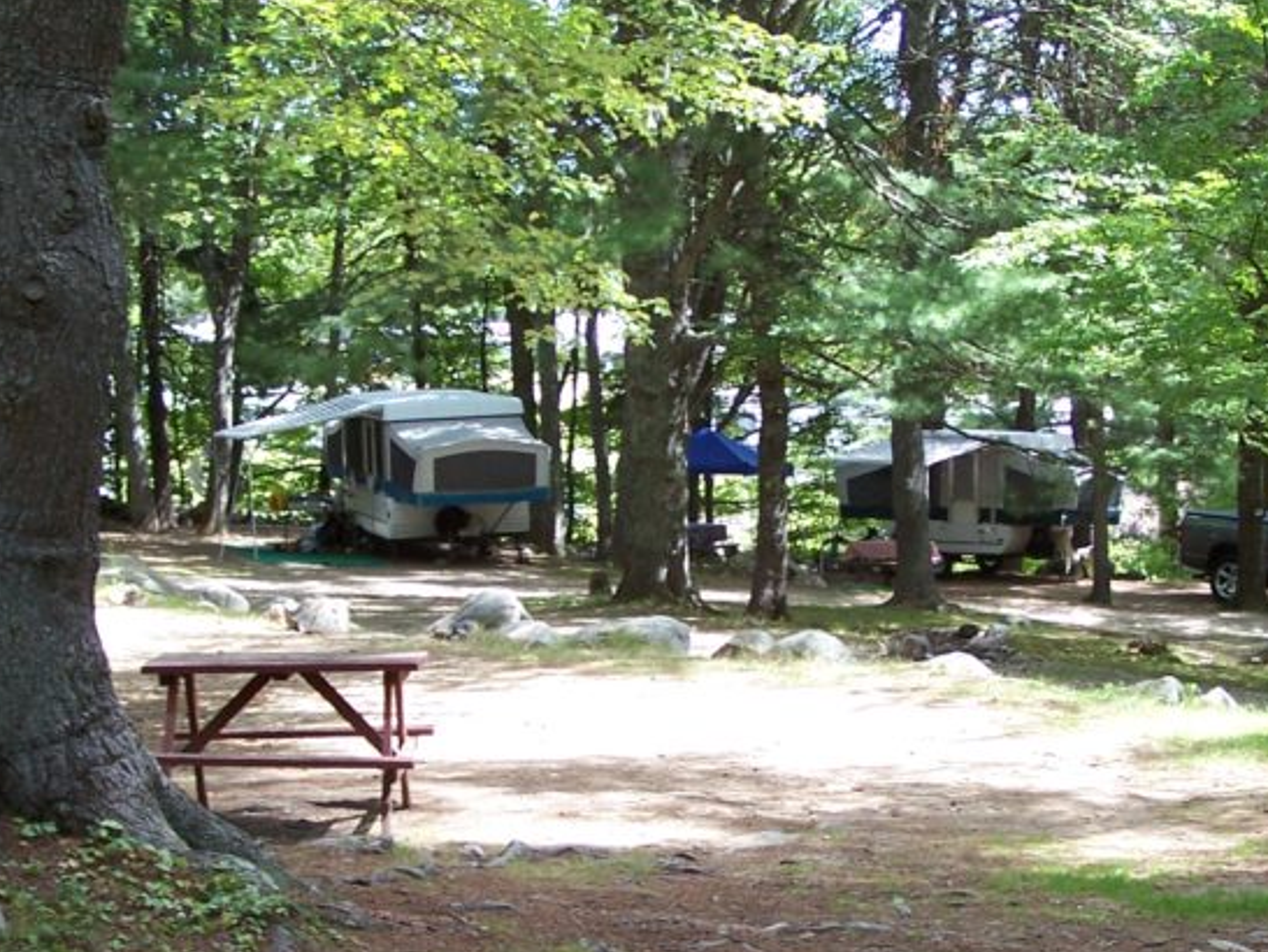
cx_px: 780
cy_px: 643
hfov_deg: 21.7
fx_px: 3298
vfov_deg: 16.4
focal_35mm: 90
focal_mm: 8
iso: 80
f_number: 3
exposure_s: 1/90
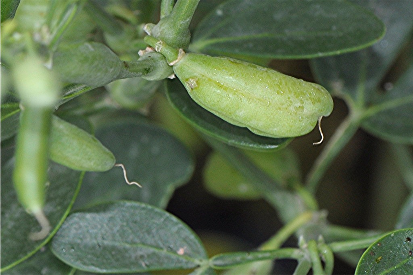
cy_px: 138
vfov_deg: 8.7
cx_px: 206
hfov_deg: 13.1
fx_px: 1805
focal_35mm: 158
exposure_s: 1/60
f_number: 10
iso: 200
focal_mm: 105
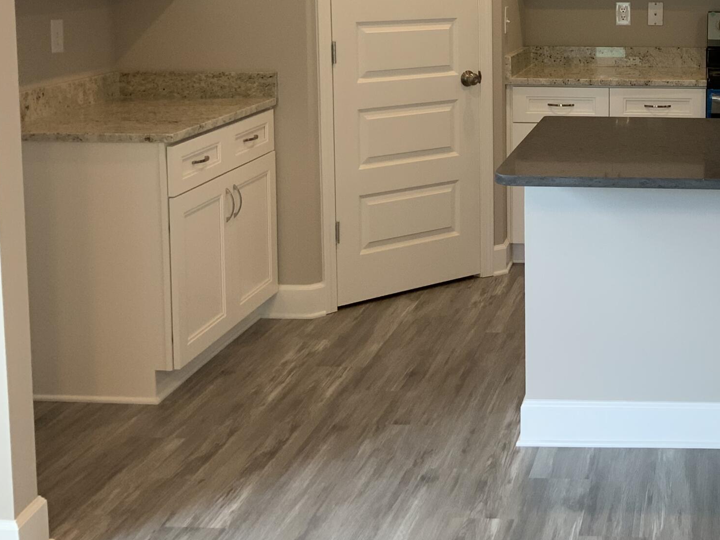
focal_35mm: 59
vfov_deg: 24.3
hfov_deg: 30.9
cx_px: 679
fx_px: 1227
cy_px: 78
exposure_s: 1/60
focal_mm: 3
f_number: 1.8
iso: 50
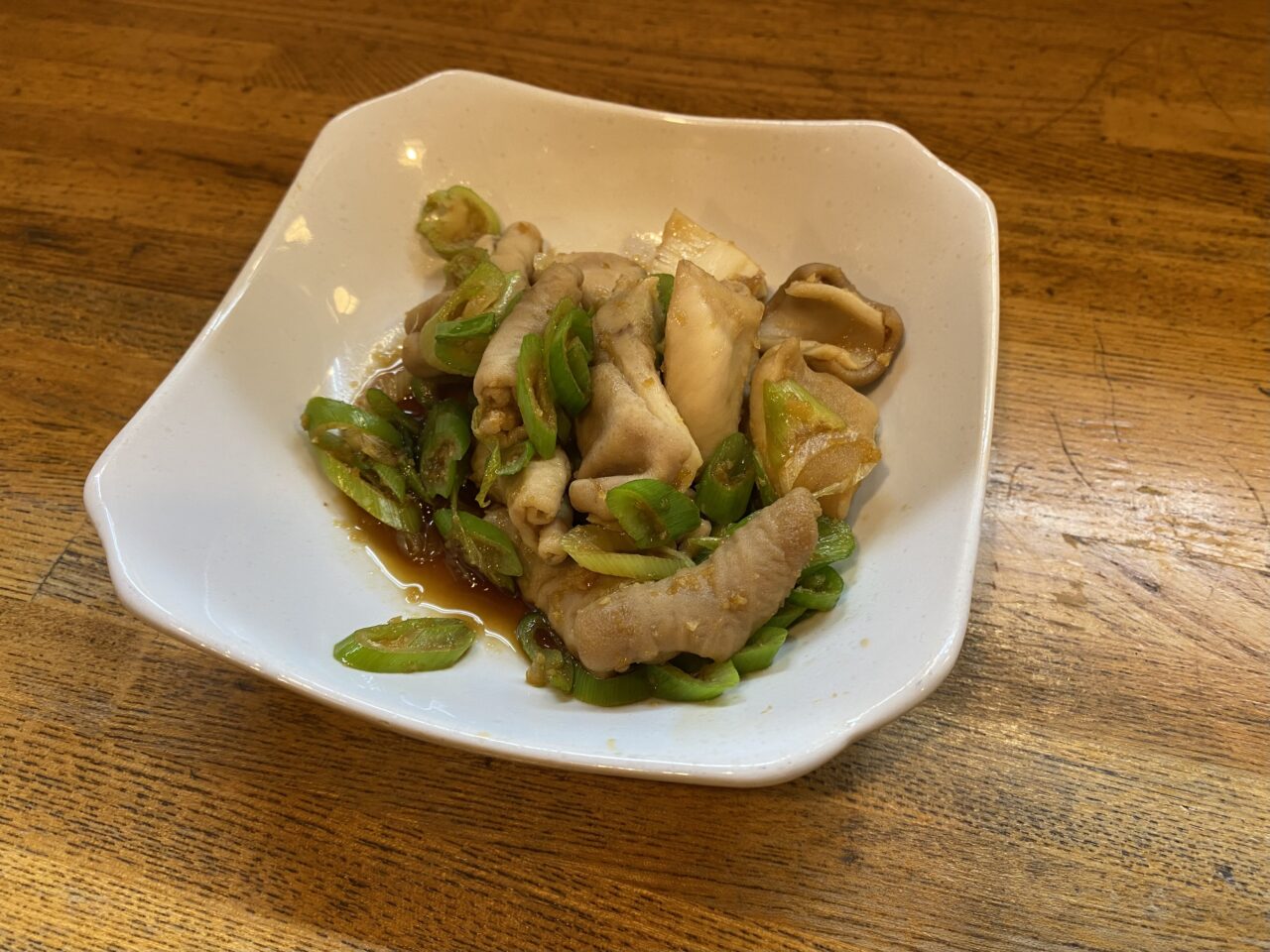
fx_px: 954
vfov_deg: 53.1
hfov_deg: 67.3
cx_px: 635
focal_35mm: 26
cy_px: 476
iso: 80
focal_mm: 4.25
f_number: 1.8
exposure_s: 1/50
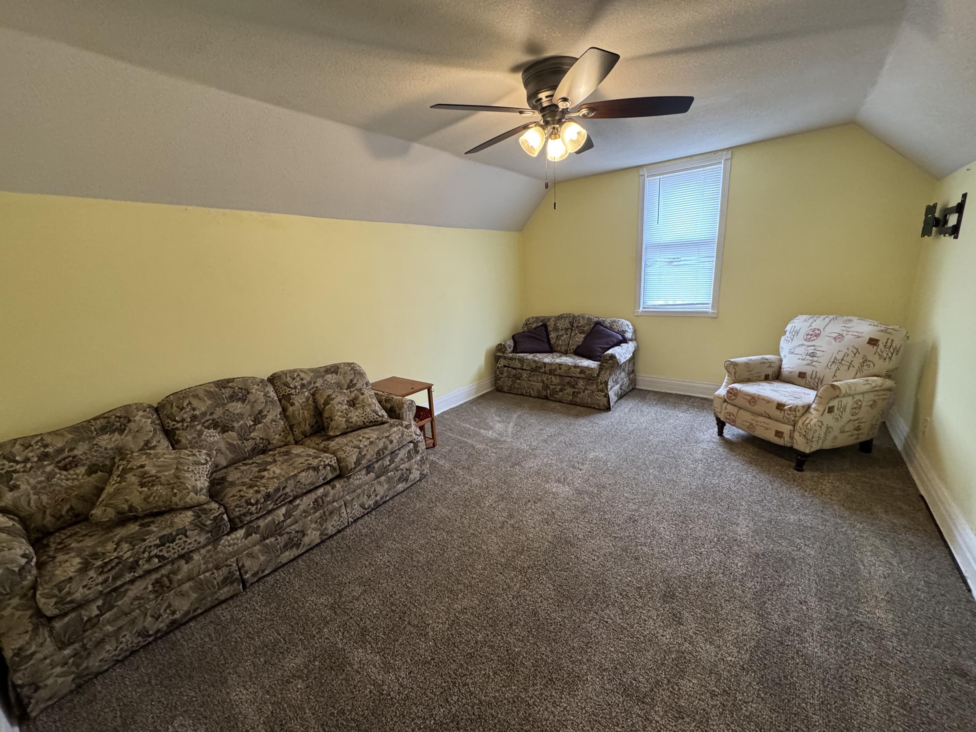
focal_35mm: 14
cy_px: 366
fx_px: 395
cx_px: 488
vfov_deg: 85.7
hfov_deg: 102.1
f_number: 2.2
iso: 400
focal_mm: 2.22
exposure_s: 1/60
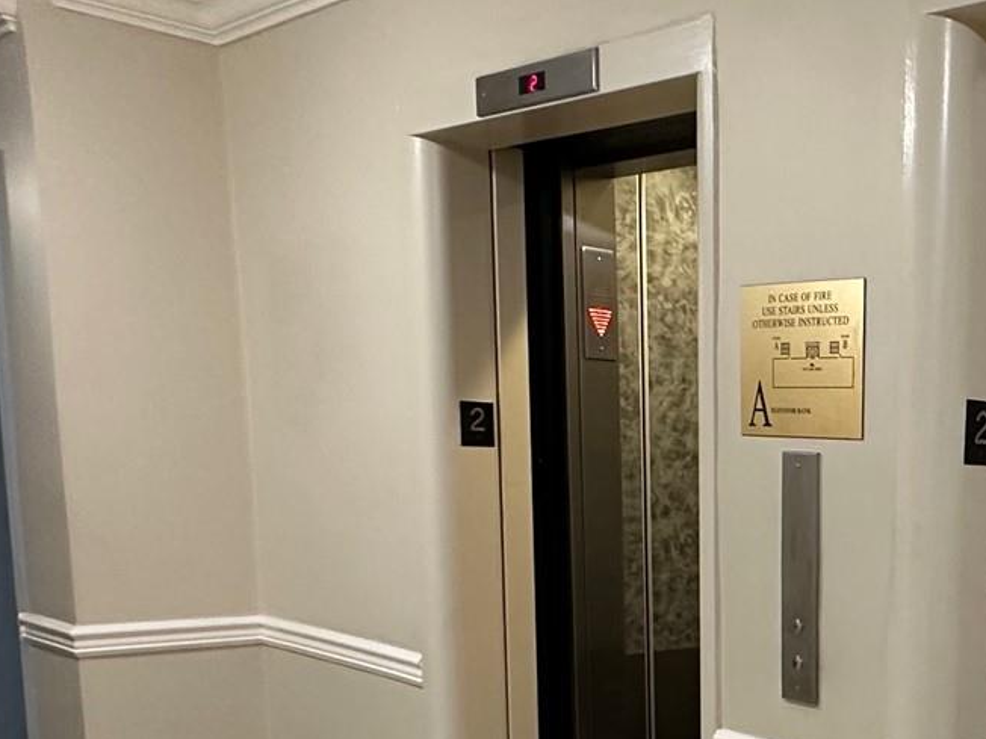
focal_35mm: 44
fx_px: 1253
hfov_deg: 35.2
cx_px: 1142
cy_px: 650
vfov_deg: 31.5
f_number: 2.2
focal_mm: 2.22
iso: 320
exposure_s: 1/60
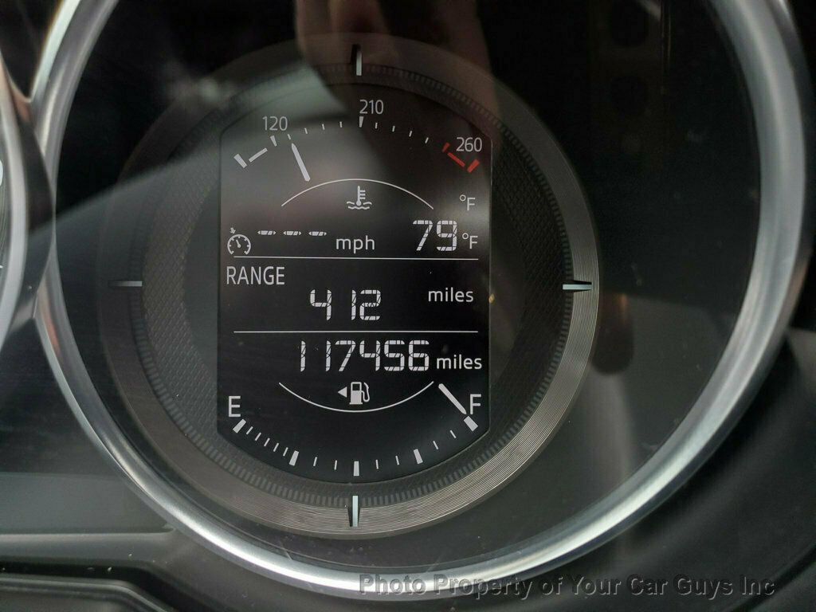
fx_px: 613
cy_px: 306
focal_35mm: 26
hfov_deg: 67.3
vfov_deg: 53.1
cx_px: 408
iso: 200
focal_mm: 4.3
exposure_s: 1/100
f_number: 2.4
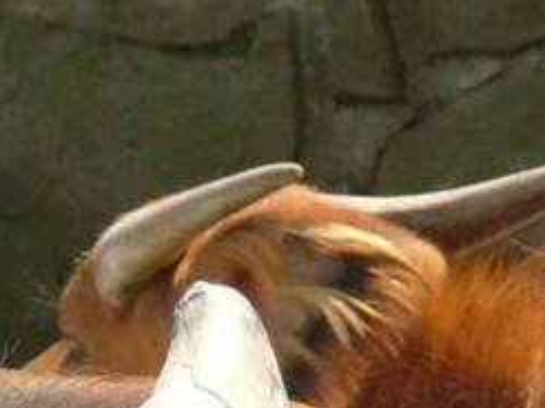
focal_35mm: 1158
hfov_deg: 1.7
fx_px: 18214
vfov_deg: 1.3
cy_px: 832
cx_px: 279
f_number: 4
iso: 100
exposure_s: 1/100
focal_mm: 33.7
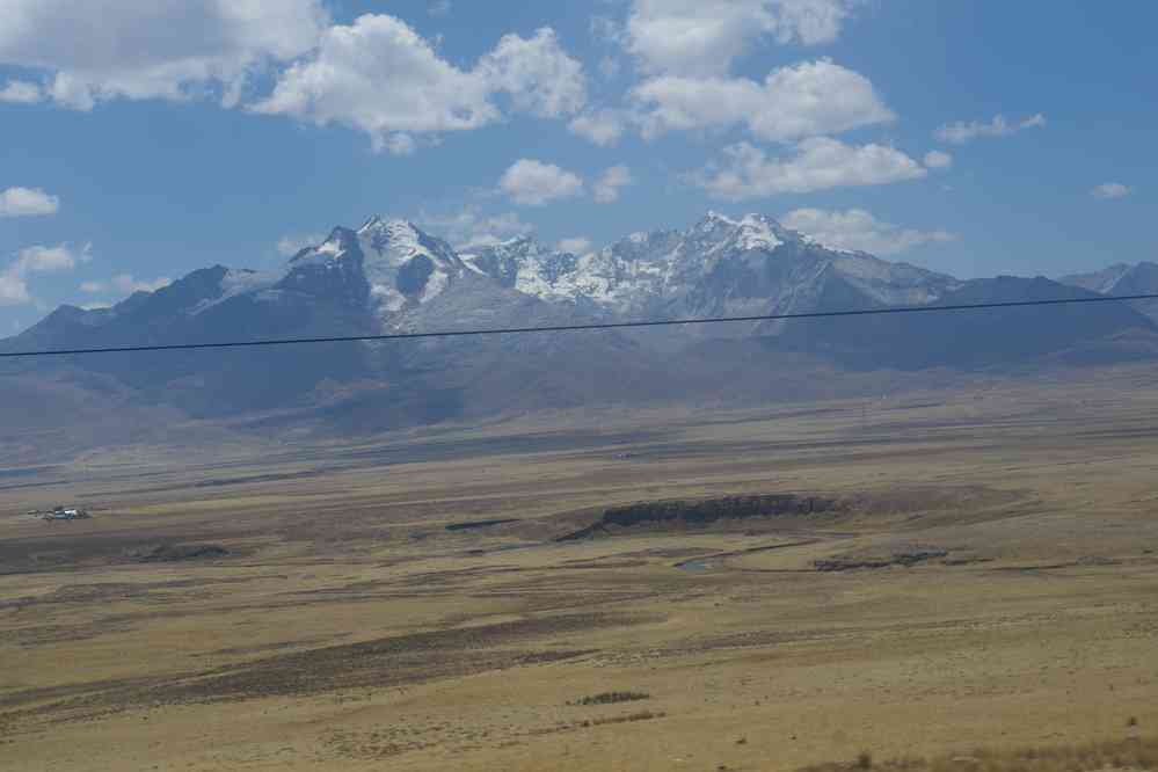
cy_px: 386
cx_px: 579
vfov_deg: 21.1
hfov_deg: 31.2
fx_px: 2075
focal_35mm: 64
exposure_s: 1/100
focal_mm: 43
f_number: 11
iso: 200
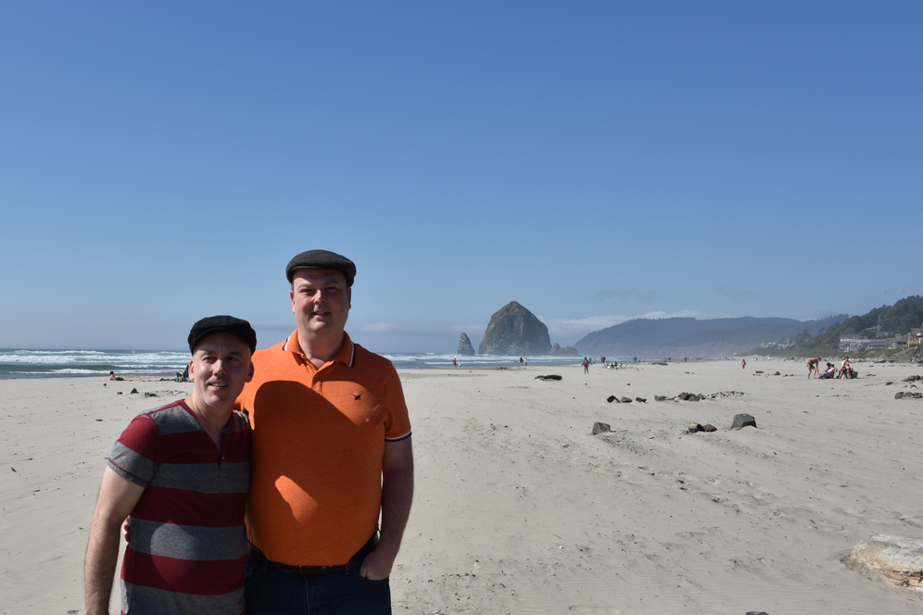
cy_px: 343
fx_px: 923
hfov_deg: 52.9
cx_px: 390
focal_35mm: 36
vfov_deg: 36.8
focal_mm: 28
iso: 100
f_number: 10
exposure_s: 1/400
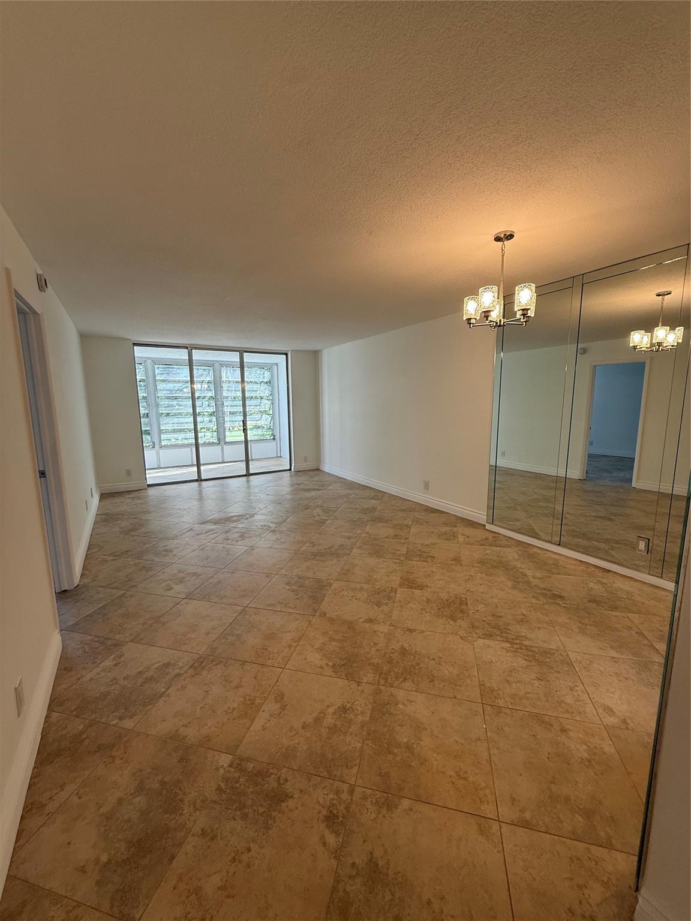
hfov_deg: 85.7
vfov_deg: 102.1
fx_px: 373
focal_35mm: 14
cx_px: 346
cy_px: 460
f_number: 2.2
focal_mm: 2.22
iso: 80
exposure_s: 1/120
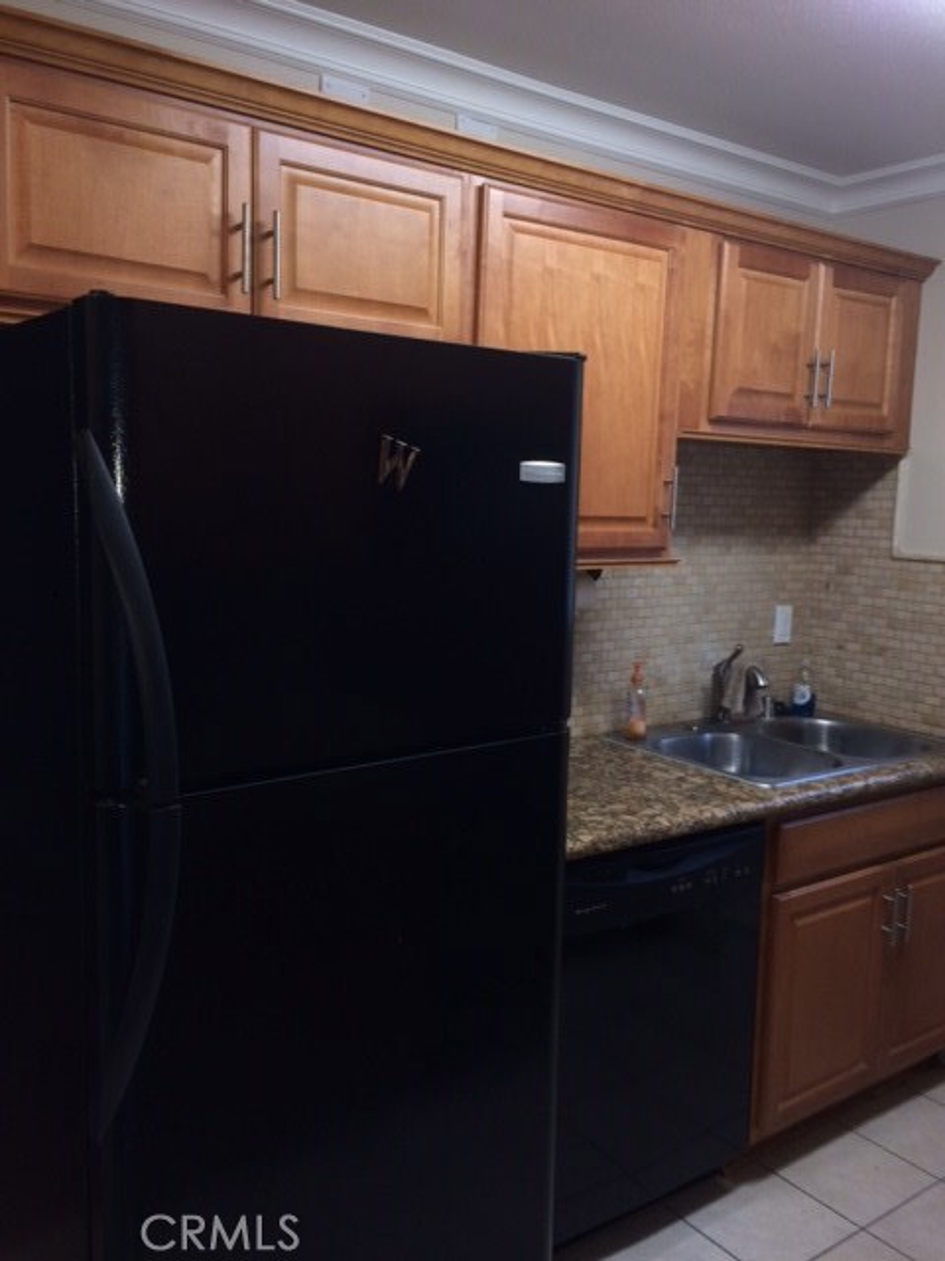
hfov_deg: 48.2
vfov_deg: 61.7
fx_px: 1056
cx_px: 472
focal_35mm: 29
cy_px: 630
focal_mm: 4.15
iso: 40
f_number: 2.2
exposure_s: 1/30
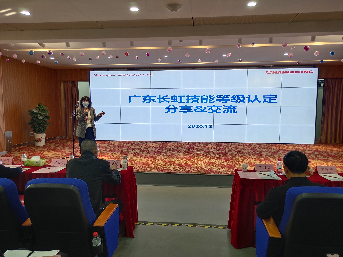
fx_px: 287
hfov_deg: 61.7
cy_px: 128
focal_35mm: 29
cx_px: 172
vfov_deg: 48.2
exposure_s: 1/100
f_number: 1.8
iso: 75
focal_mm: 4.27
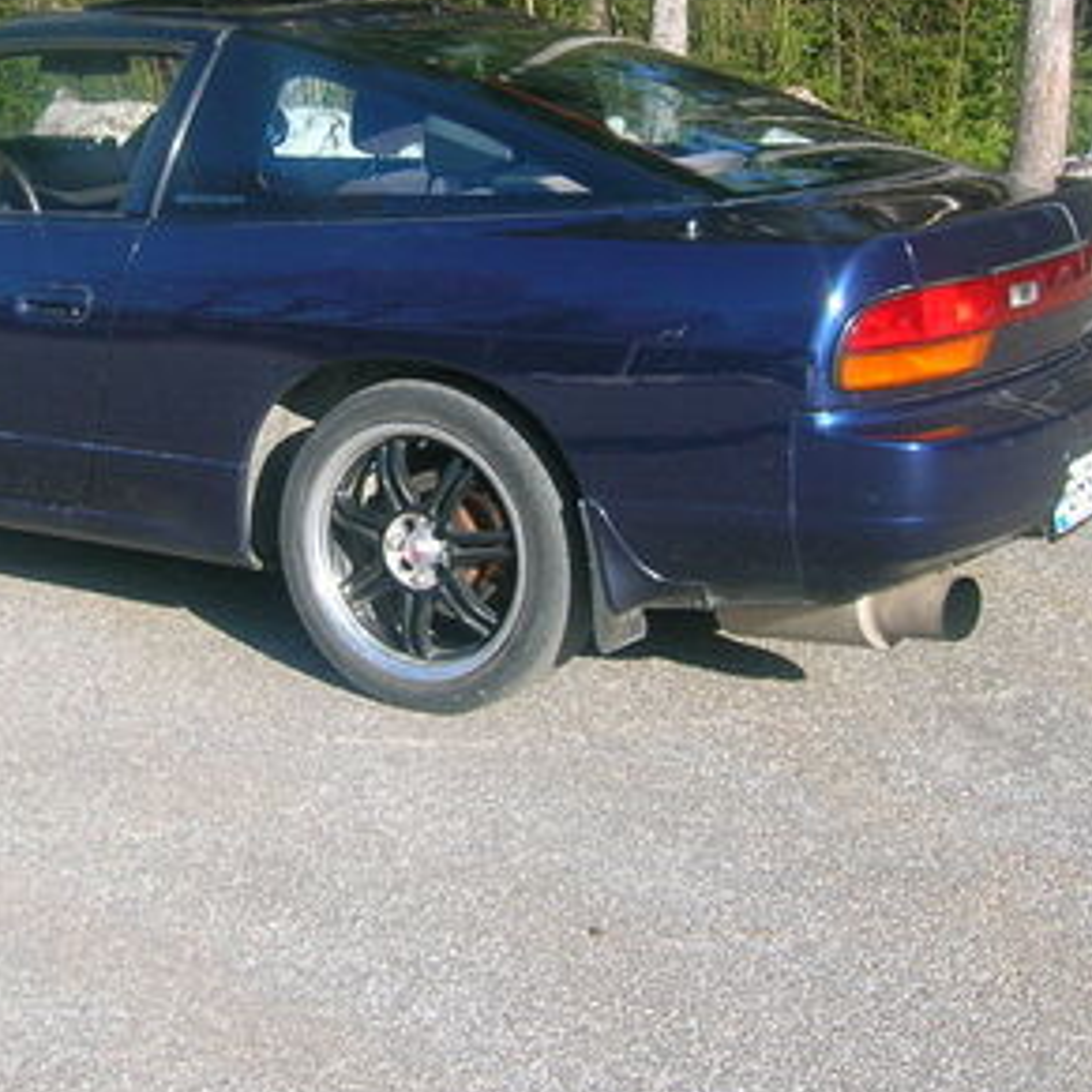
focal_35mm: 66
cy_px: 328
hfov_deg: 25.9
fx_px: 2356
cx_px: 323
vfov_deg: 25.9
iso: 50
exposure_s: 1/140
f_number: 4.9
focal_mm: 5.7
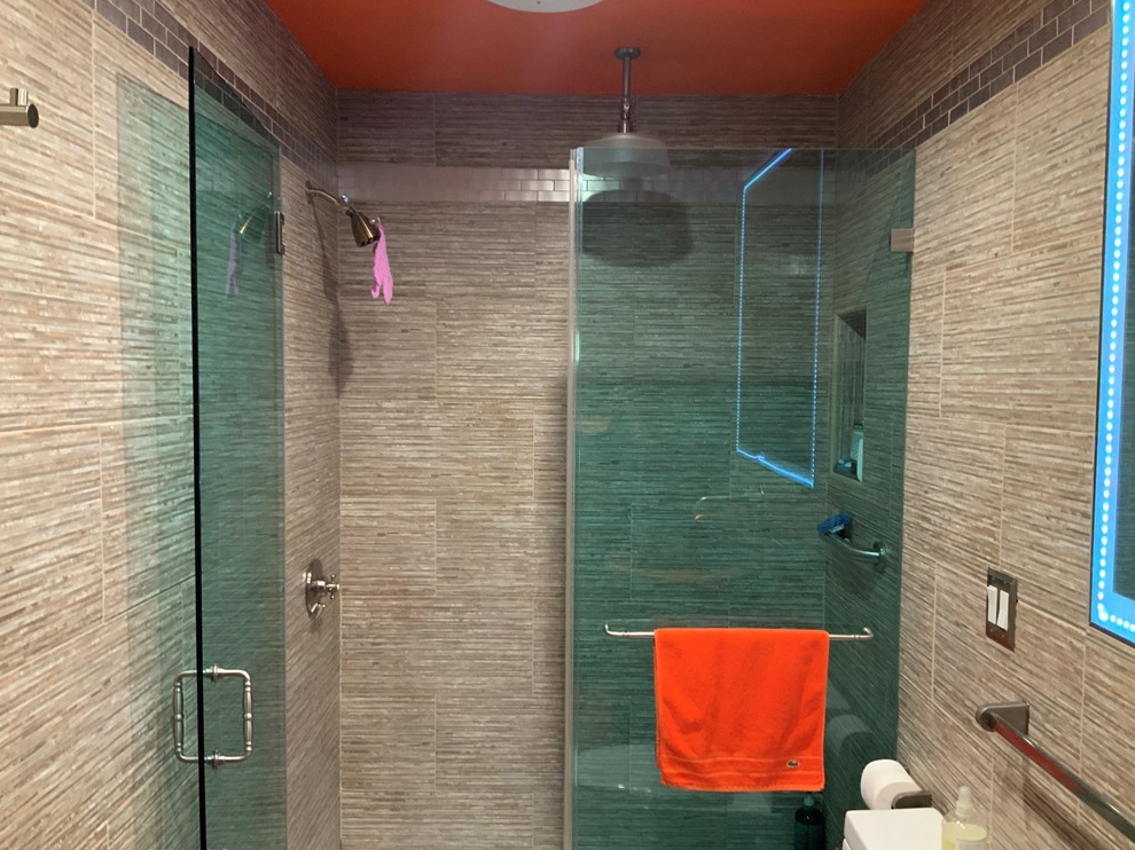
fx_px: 983
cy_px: 436
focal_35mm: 30
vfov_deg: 46.8
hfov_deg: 60.0
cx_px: 576
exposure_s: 1/60
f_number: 1.8
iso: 200
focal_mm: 3
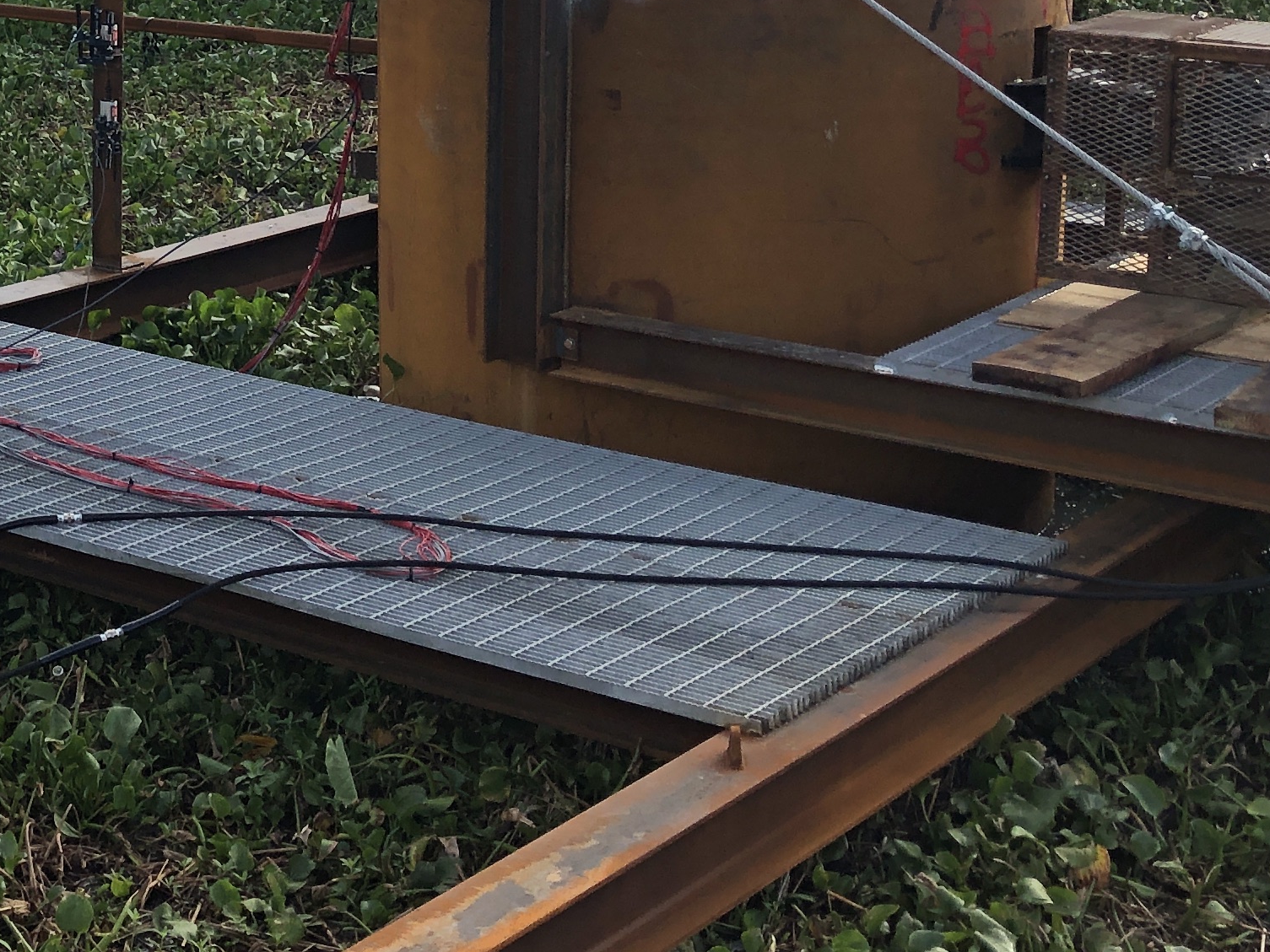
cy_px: 95
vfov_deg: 19.3
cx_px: -165
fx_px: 2752
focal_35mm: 75
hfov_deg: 24.1
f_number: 1.8
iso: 20
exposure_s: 1/979
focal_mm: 3.99
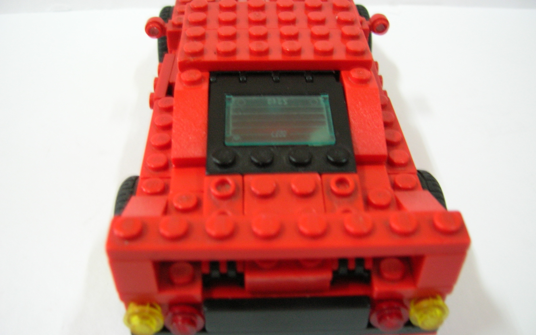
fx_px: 540
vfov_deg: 34.4
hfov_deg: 52.7
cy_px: 171
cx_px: 274
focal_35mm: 37
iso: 100
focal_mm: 5.7
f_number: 2.9
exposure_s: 1/3
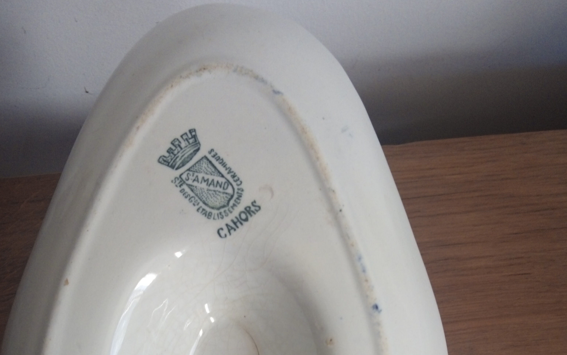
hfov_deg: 49.3
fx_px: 618
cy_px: 339
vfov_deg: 30.2
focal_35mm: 40
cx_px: 282
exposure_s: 1/20
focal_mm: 4.52
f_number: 2.2
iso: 168
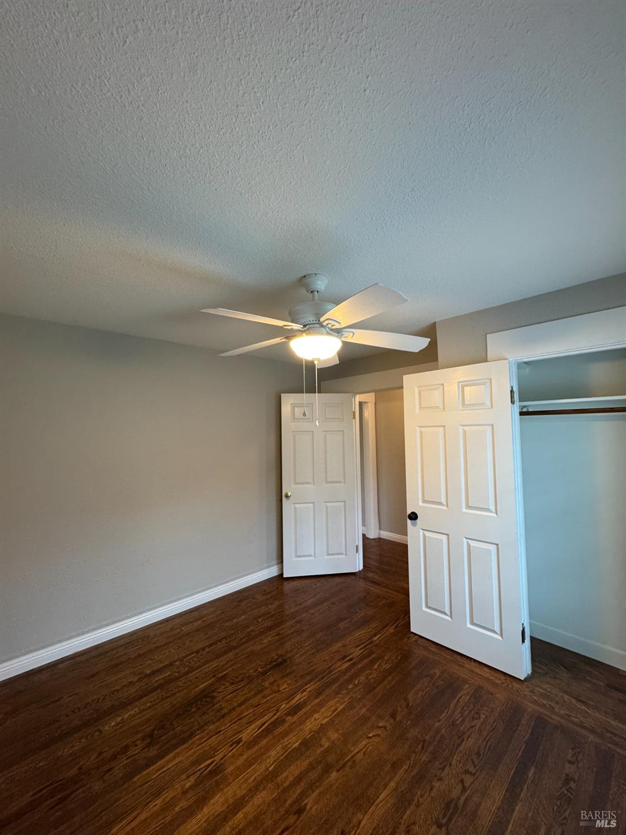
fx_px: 338
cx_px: 313
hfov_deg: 85.7
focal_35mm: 14
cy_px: 418
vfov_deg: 102.1
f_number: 2.2
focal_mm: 2.22
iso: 250
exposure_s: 1/60
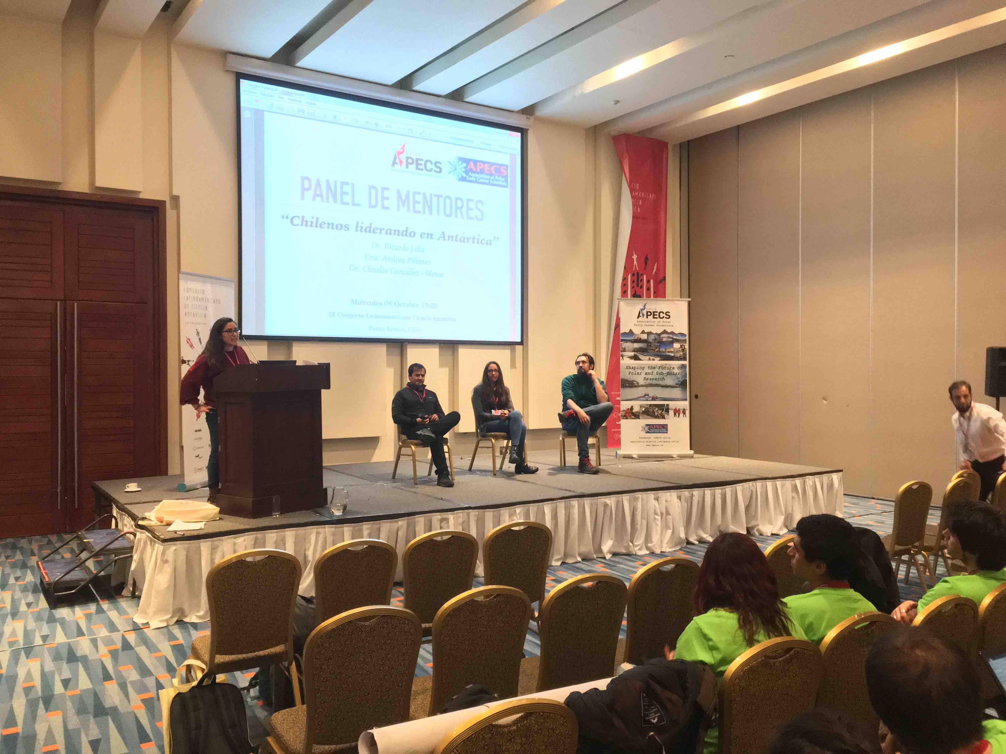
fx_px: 843
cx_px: 503
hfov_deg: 61.7
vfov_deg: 48.2
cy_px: 377
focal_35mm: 29
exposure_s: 1/17
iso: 320
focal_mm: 4.15
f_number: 2.2
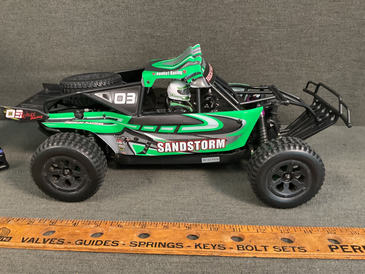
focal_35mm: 29
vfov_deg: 48.2
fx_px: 306
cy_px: 137
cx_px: 182
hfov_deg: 61.7
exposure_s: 1/30
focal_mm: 3
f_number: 1.8
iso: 320
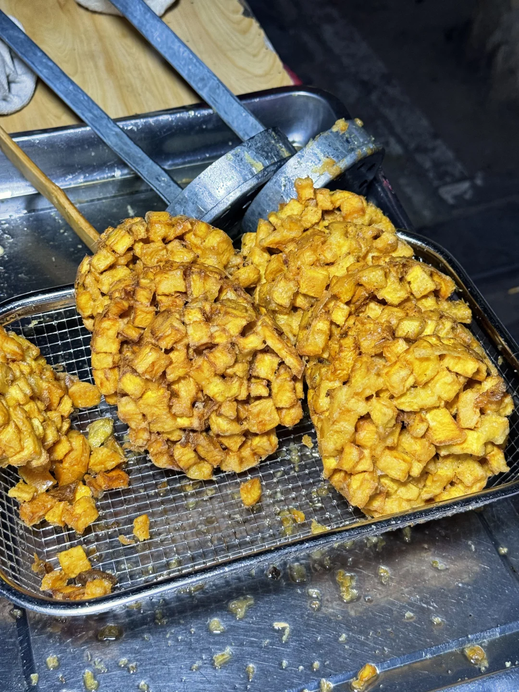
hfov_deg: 30.3
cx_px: 260
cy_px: 346
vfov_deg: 39.7
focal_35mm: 48
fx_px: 960
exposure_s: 1/50
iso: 160
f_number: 1.78
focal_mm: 6.76
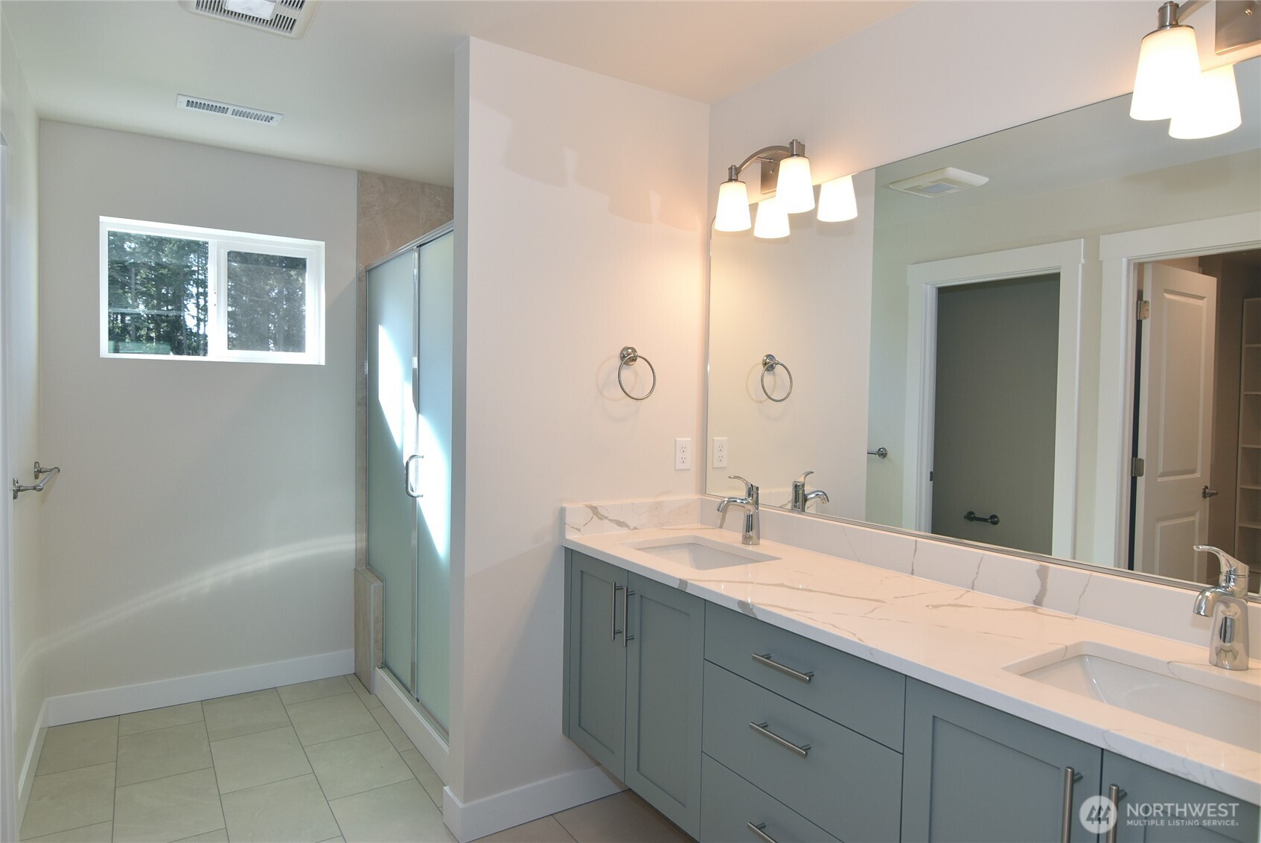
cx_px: 630
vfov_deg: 59.6
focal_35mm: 21
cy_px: 422
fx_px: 736
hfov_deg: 81.2
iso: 400
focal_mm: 14
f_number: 5.6
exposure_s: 1/160
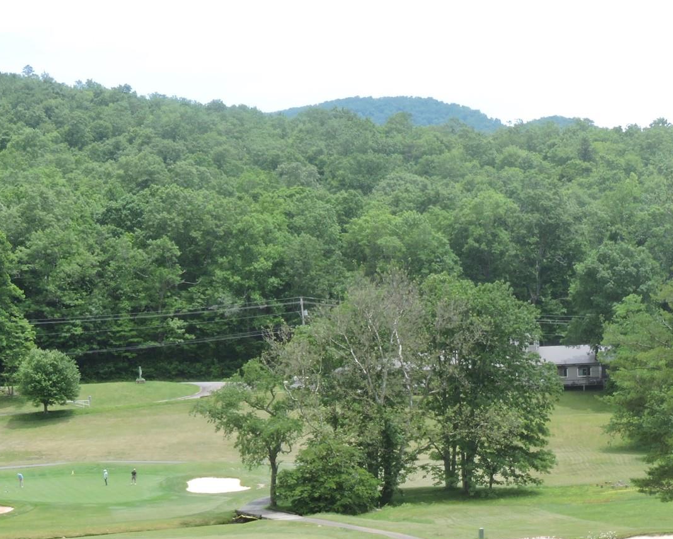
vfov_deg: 11.7
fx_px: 2610
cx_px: 267
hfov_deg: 14.7
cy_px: 476
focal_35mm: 131
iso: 100
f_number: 3.9
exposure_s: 1/400
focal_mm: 12.5
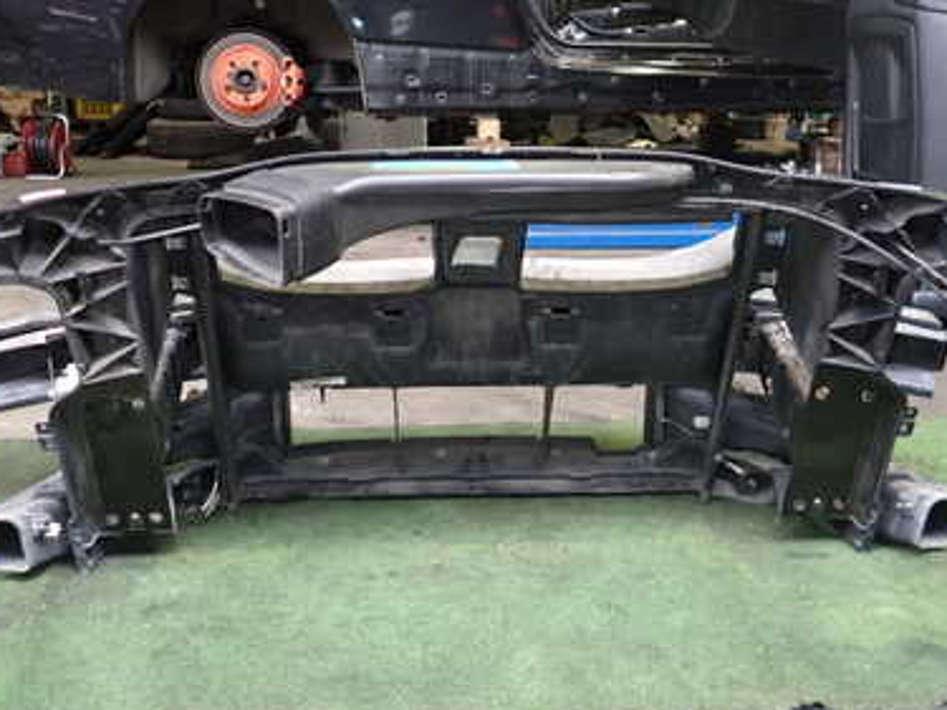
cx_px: 480
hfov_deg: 46.8
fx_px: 1094
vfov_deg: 35.9
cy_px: 364
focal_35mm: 40
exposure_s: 1/30
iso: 250
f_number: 2
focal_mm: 4.5
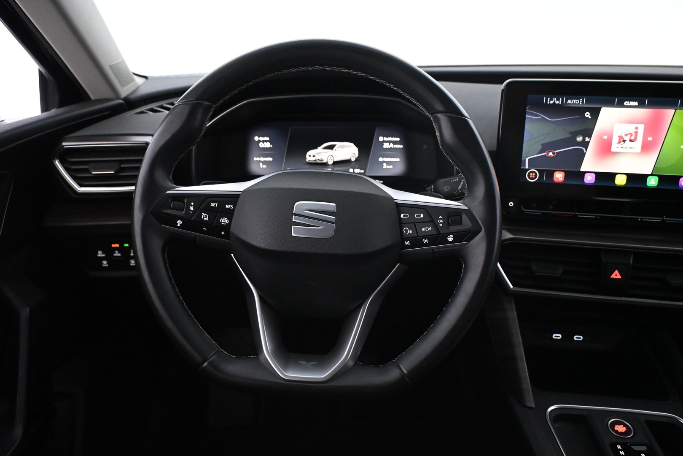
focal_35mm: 30
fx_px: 569
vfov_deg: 43.6
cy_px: 228
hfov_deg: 61.9
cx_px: 342
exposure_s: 1/60
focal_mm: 20
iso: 4500
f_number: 3.8
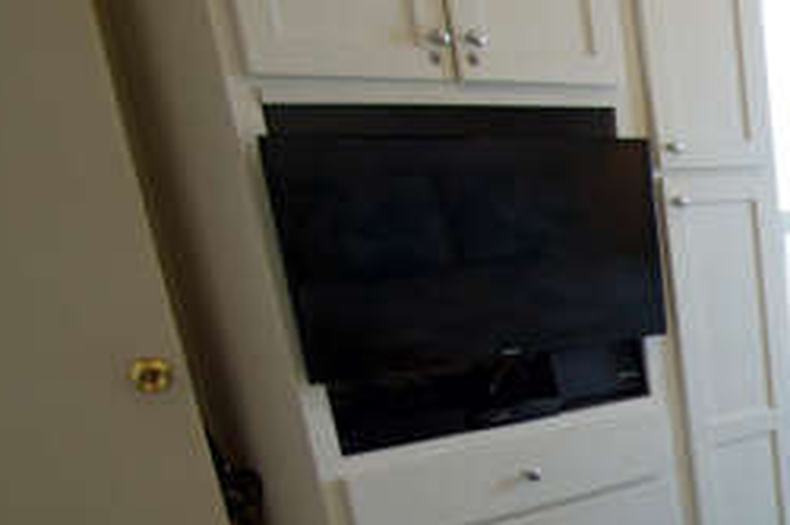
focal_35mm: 46
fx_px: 1008
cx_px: 1046
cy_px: 503
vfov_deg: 27.7
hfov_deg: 31.8
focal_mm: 10
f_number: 4
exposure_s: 1/60
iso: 200
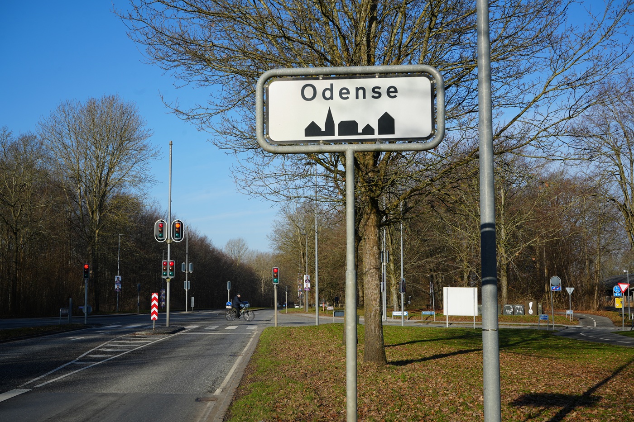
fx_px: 810
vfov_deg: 29.2
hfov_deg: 42.7
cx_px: 317
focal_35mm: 46
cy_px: 211
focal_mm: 46
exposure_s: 1/200
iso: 100
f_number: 11
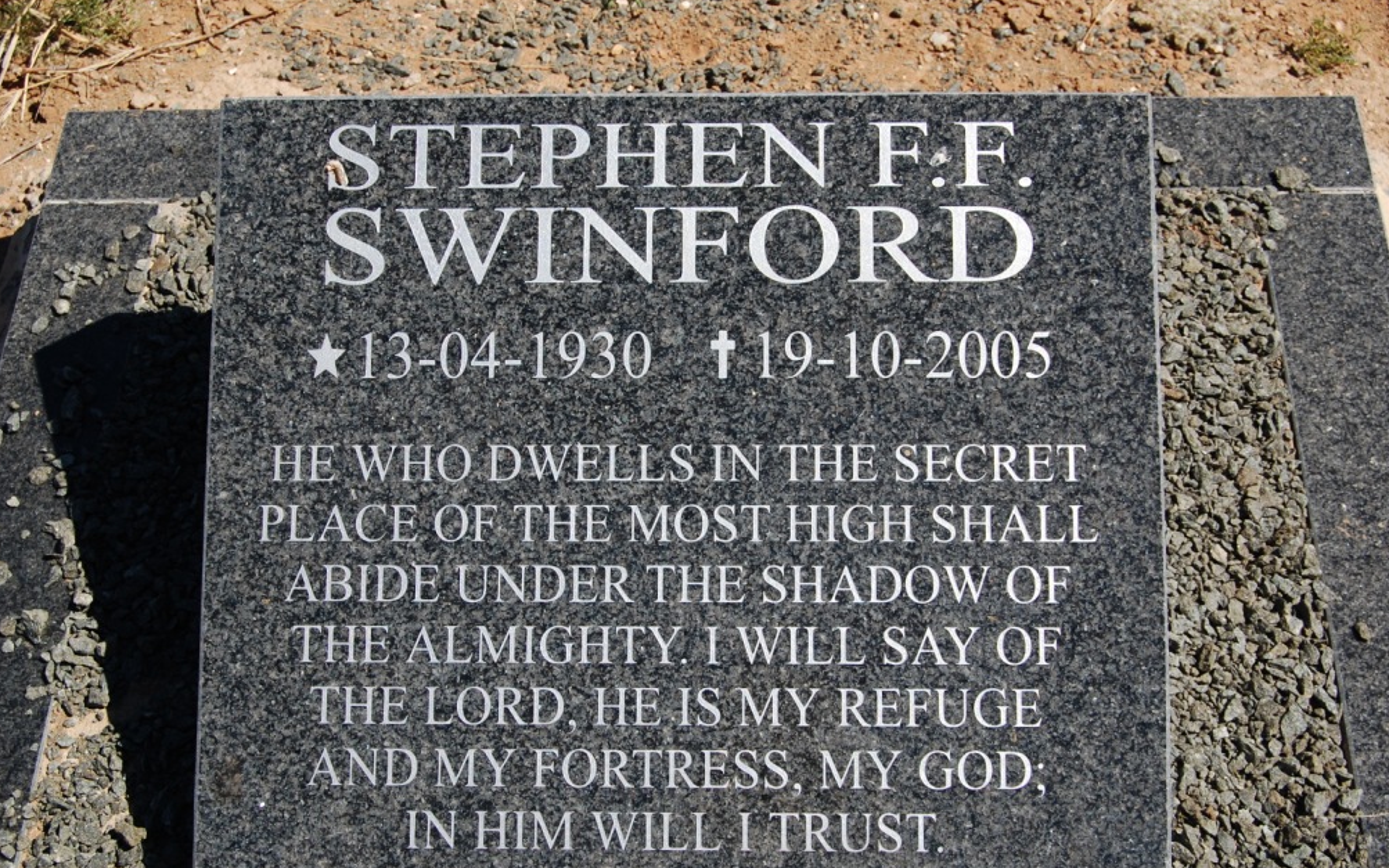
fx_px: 2006
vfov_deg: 24.4
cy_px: 456
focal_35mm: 53
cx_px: 702
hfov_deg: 38.2
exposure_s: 1/320
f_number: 9
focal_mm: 34
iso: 200
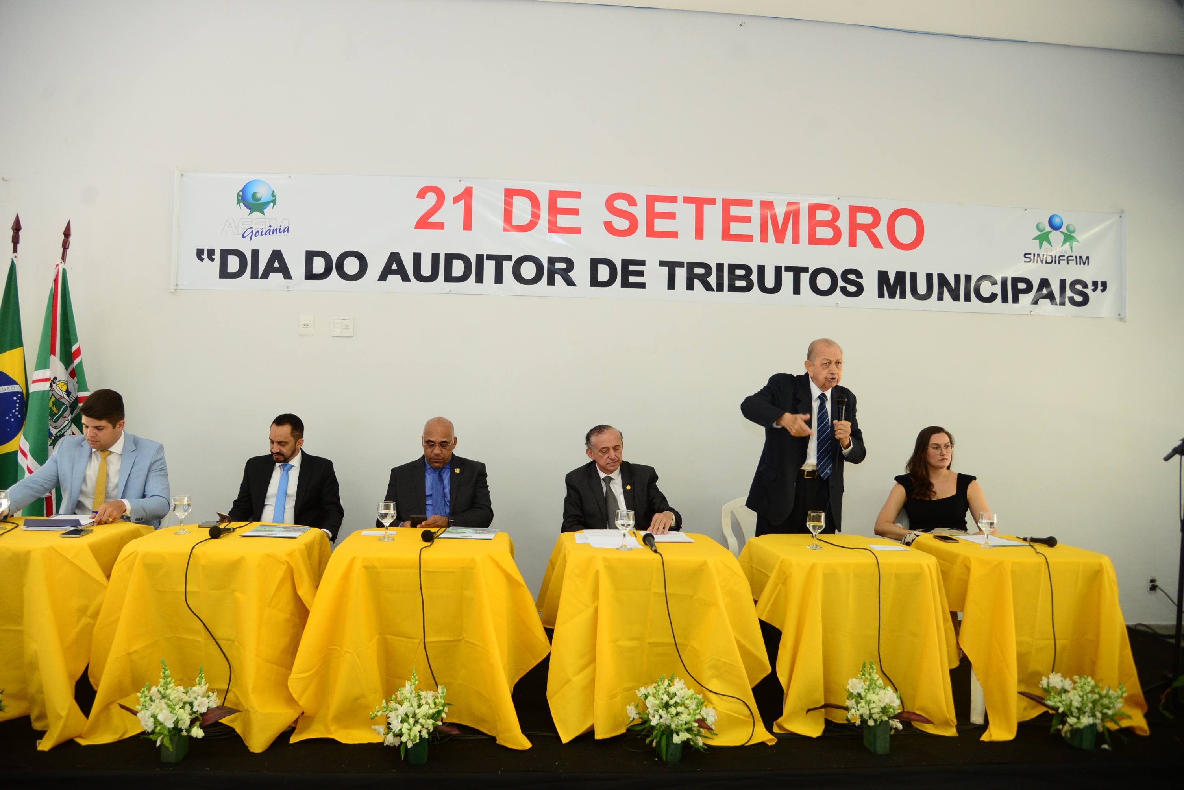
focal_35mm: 24
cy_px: 395
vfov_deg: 53.2
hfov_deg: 73.7
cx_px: 592
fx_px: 790
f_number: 4
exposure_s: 1/125
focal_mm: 24
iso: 1600
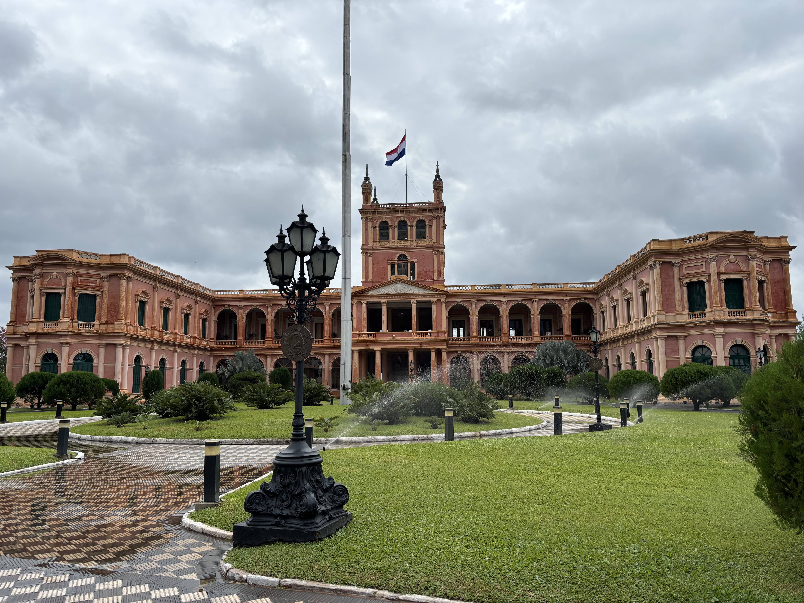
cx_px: 402
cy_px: 302
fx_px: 604
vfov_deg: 53.1
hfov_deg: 67.3
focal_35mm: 26
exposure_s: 1/2778
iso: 50
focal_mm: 5.96
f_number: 1.6
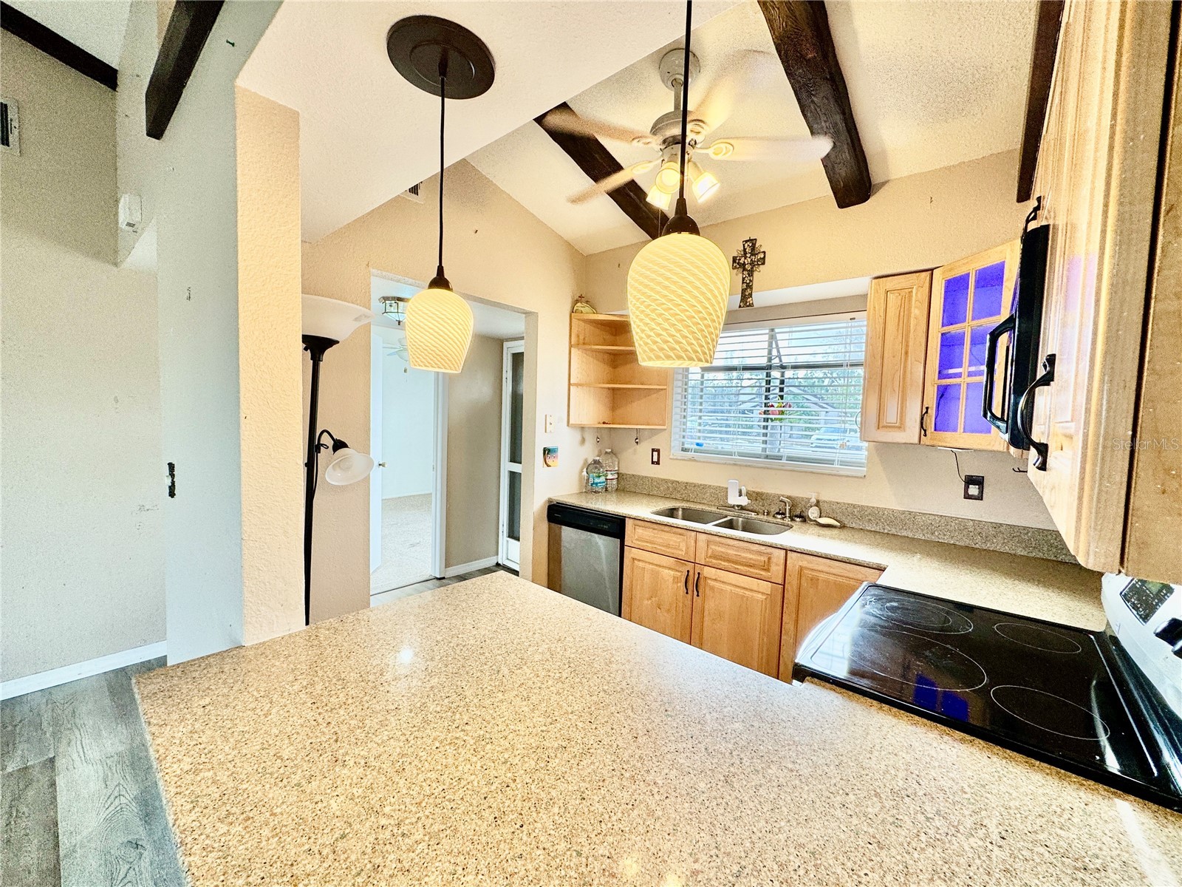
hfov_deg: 102.1
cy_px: 444
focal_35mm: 14
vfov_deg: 85.7
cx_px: 591
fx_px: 478
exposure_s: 1/120
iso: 80
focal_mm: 2.22
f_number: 2.2
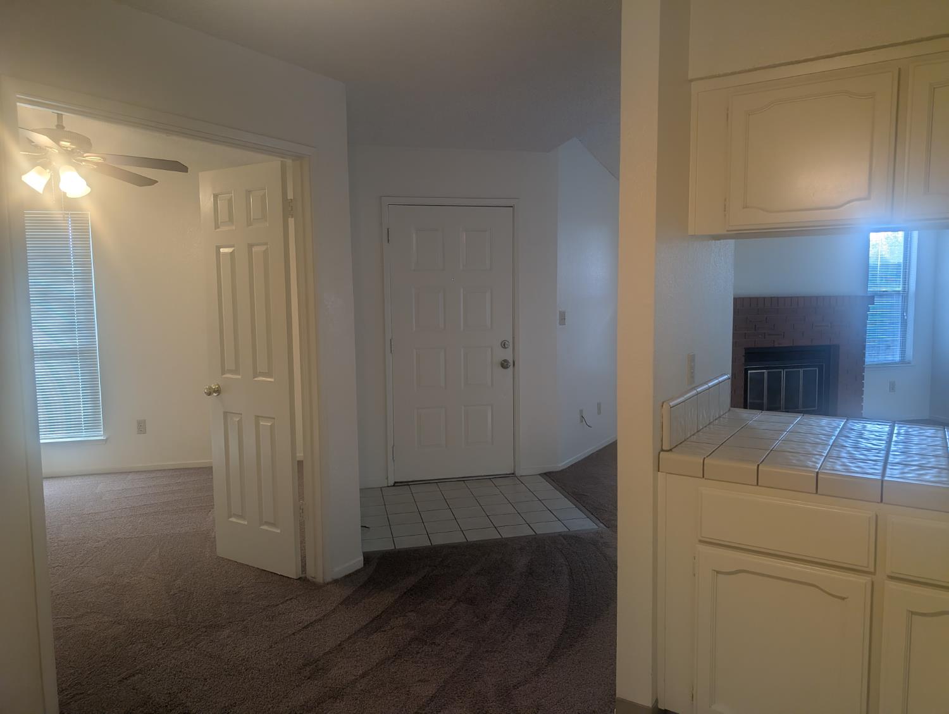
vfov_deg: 56.9
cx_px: 474
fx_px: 659
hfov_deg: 71.5
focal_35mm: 24
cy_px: 357
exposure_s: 1/60
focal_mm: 6.9
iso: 29
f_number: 1.68
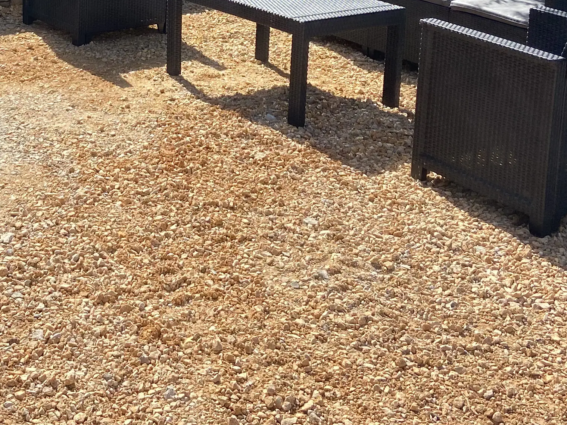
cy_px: -86
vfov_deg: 20.0
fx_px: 1130
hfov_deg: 27.8
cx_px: 152
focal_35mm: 69
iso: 32
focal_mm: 4.25
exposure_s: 1/1701
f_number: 1.8
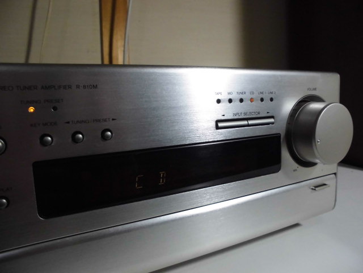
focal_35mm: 26
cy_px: 136
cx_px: 182
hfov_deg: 67.3
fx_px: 273
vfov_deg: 53.1
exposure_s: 1/50
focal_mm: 4.6
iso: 400
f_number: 3.5
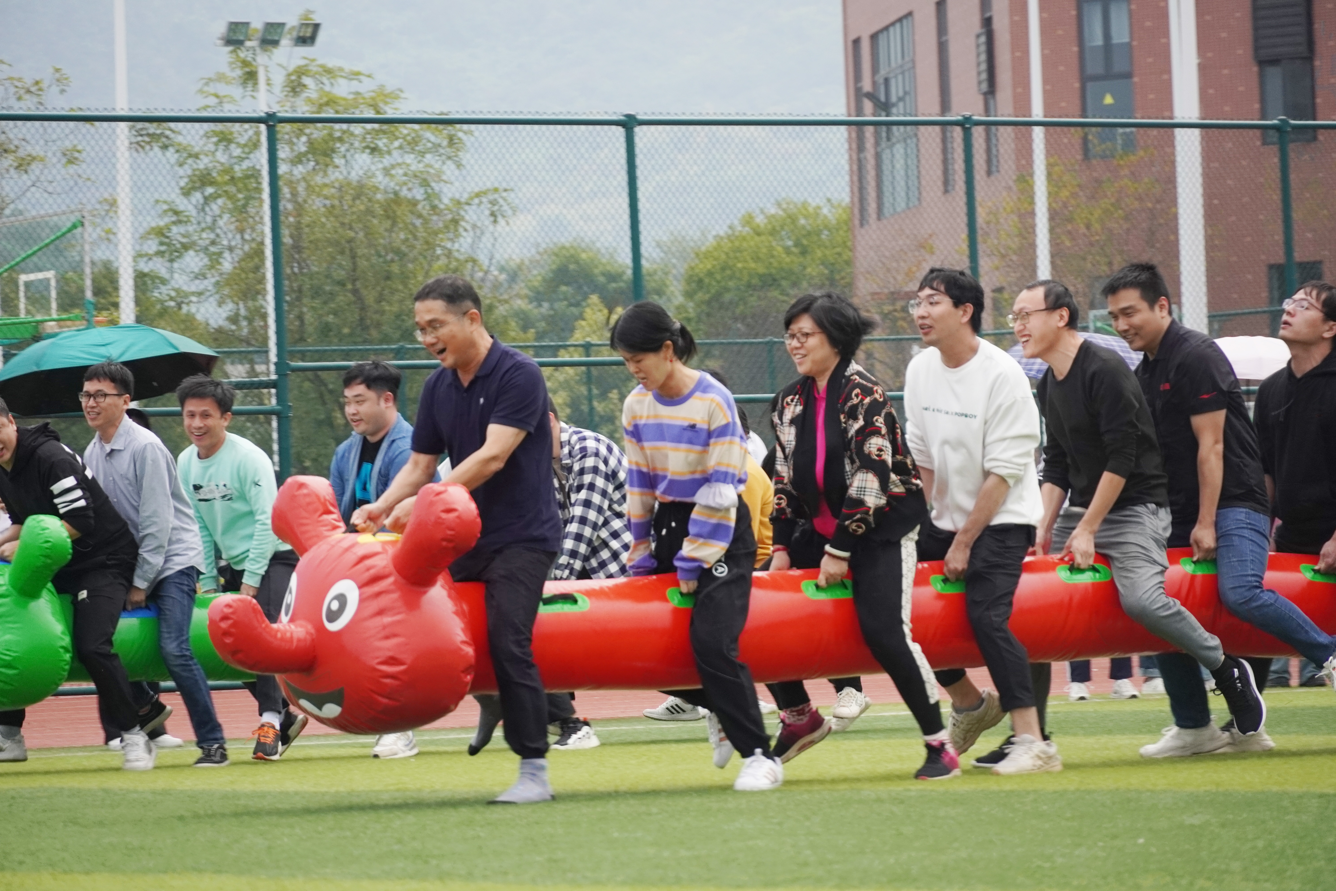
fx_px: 6846
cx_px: 668
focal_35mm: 184
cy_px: 446
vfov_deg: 7.4
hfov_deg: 11.1
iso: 800
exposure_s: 1/250
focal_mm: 123
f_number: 5.6
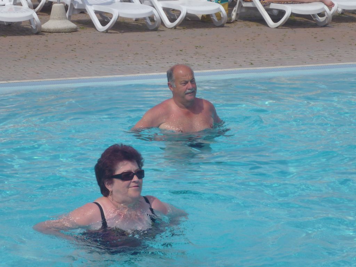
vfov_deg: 10.6
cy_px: 134
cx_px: 178
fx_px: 1440
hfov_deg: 14.1
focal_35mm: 140
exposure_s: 1/400
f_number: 6.5
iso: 100
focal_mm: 20
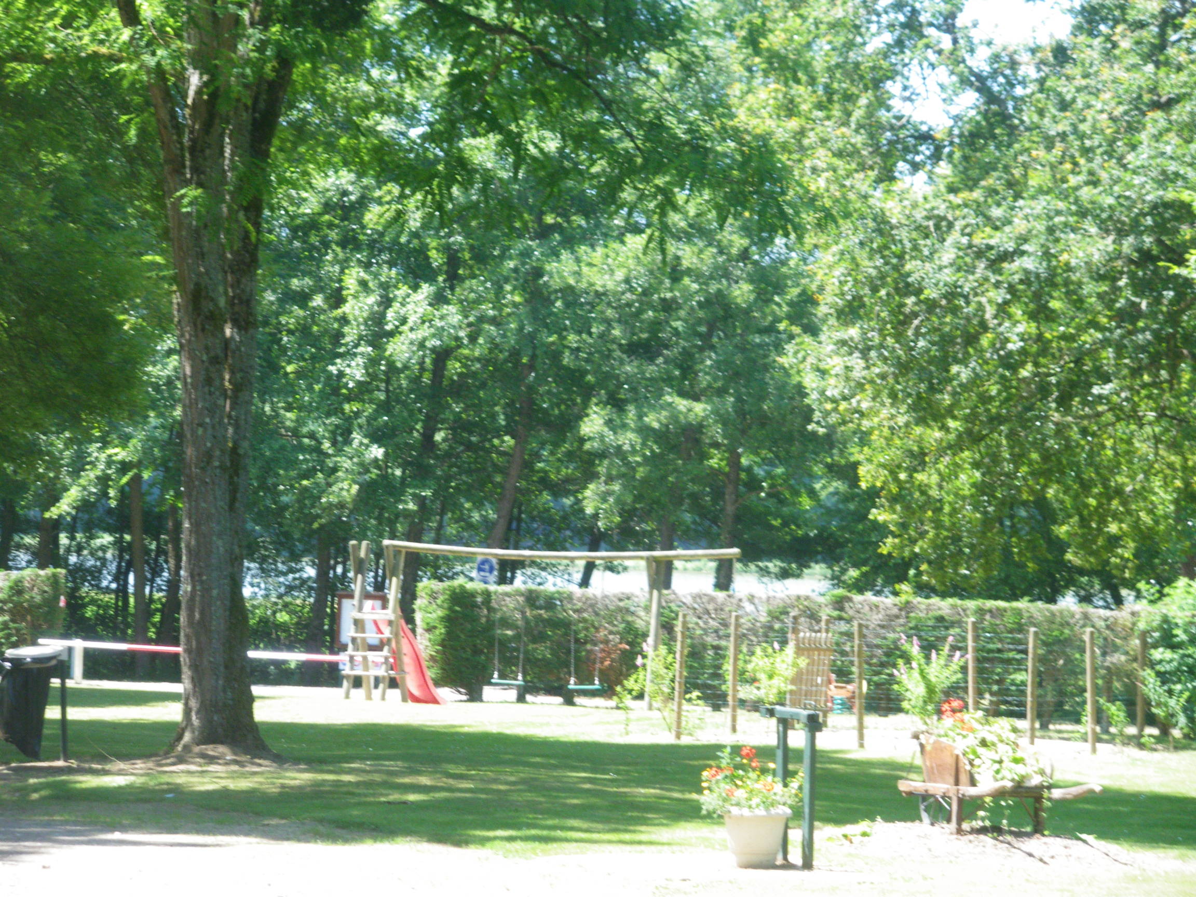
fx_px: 4146
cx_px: 598
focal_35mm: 120
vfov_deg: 12.3
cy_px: 448
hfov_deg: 16.4
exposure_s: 1/125
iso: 200
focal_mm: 21.3
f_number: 5.2
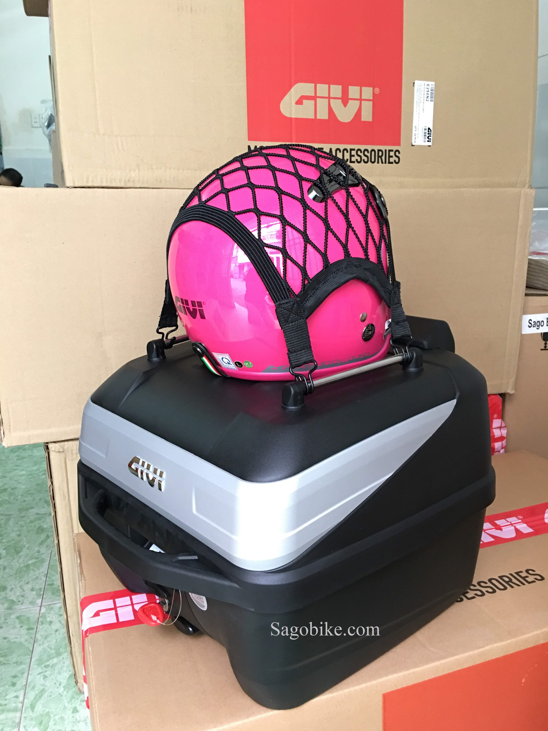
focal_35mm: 29
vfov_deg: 61.7
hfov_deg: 48.2
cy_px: 366
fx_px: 612
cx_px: 274
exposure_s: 1/10
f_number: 2.2
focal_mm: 4.15
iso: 100
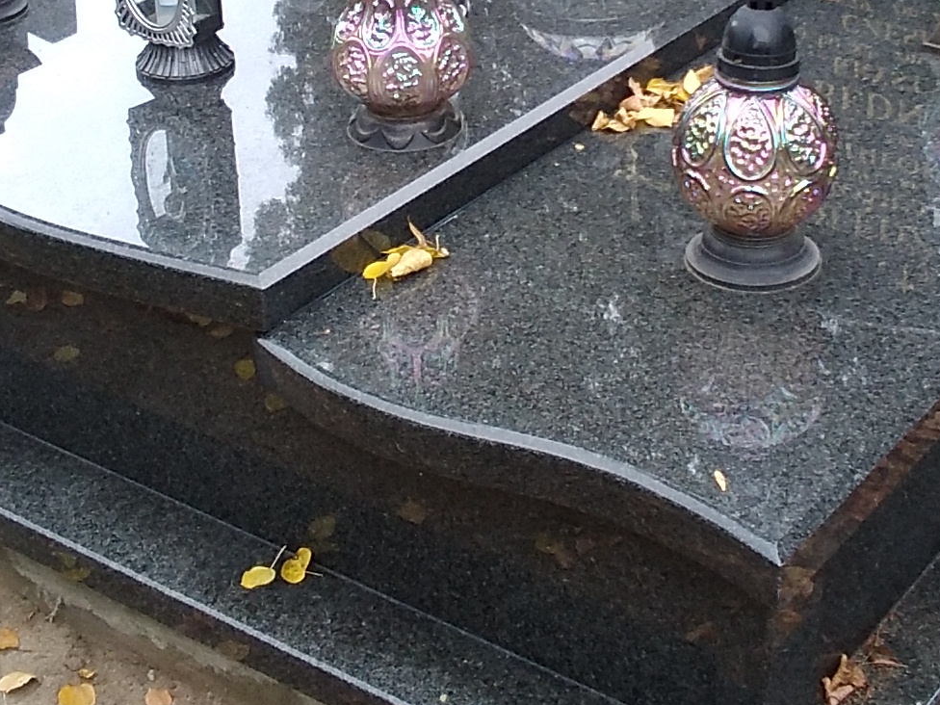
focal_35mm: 77
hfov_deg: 25.3
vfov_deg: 18.9
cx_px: 538
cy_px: 95
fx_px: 2091
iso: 108
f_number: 2.4
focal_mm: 2.39
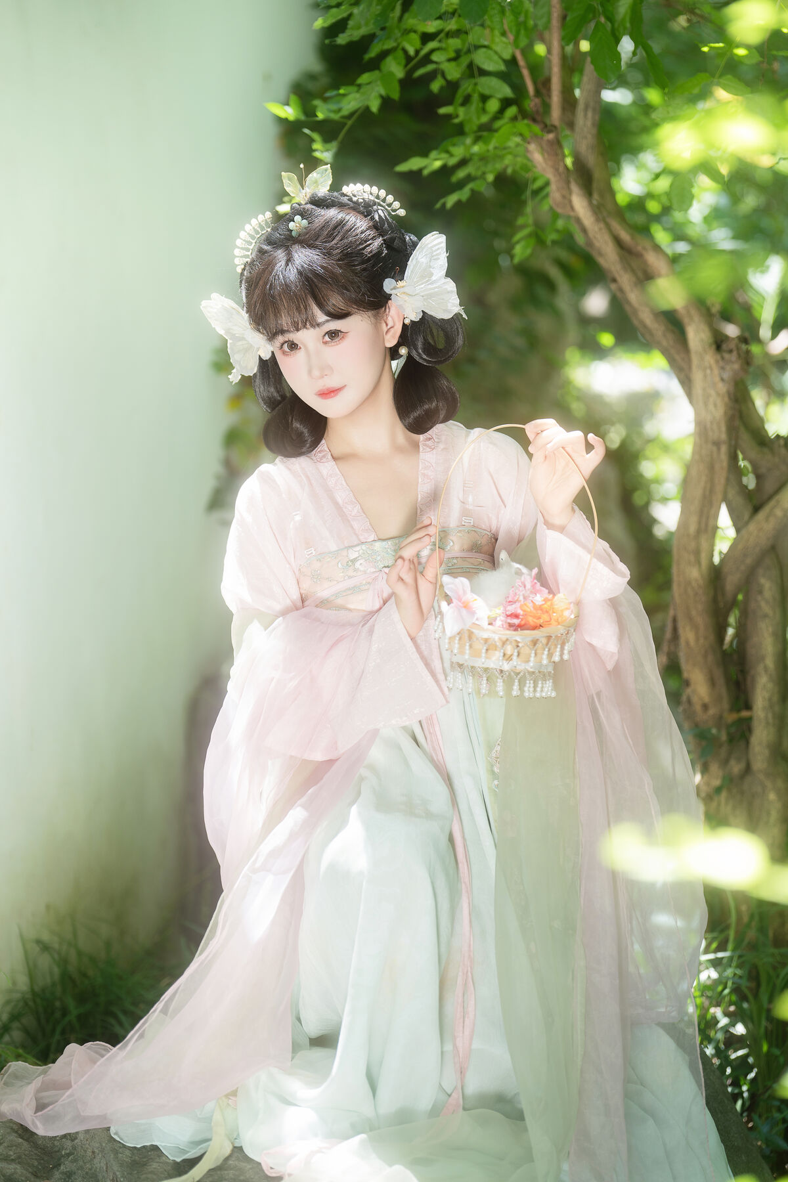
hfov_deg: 11.2
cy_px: 591
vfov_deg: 16.8
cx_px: 394
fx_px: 4005
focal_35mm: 122
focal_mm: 122
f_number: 2.8
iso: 200
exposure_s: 1/320
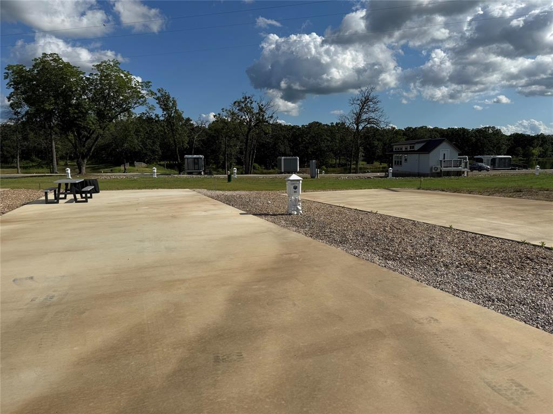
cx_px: 276
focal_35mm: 24
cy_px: 207
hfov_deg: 71.6
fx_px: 383
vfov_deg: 56.8
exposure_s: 1/9009
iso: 80
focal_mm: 6.76
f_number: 1.78
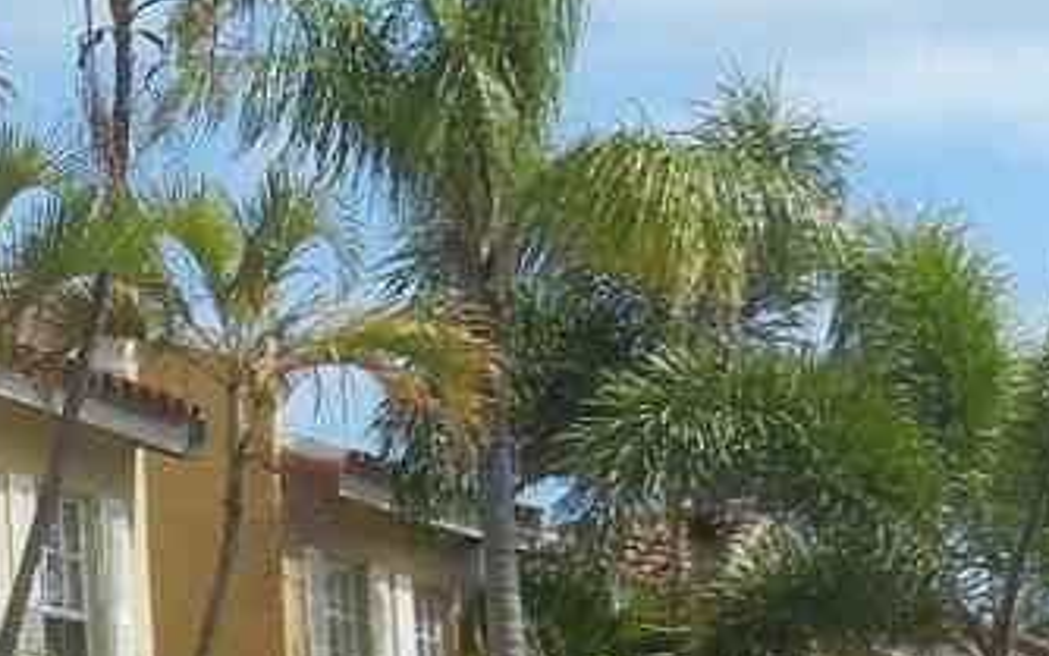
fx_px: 5577
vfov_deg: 6.7
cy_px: 926
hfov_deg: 10.4
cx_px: -440
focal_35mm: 195
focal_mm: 5.4
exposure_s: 1/498
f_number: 7
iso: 160
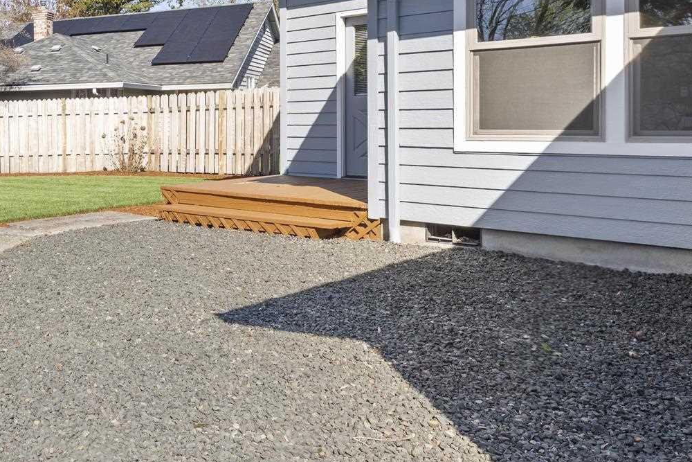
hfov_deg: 45.8
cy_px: 133
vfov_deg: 37.2
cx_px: -1
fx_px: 673
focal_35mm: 35
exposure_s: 1/100
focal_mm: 14
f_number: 9
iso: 250
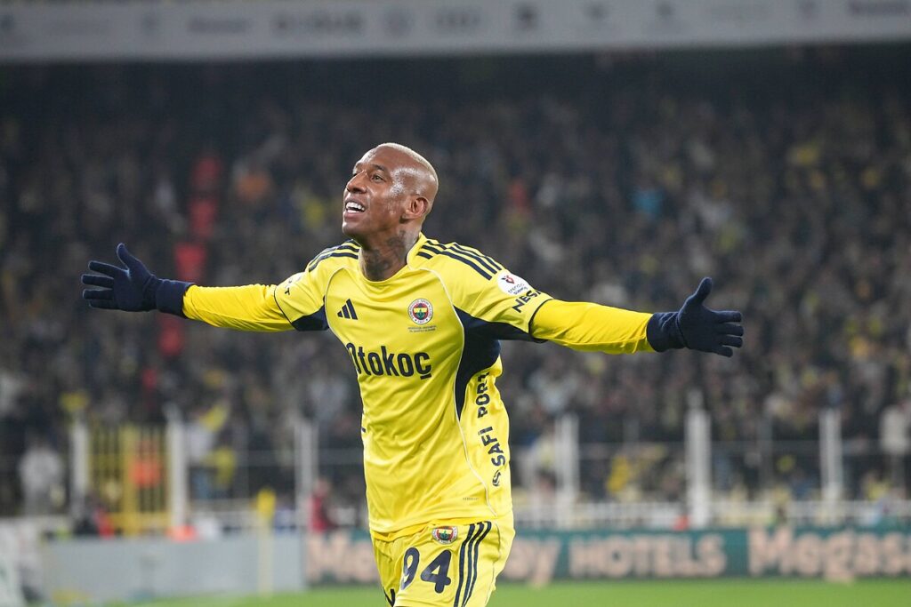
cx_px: 456
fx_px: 7289
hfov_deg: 7.2
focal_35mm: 288
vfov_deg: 4.8
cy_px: 304
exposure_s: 1/800
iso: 8000
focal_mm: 288
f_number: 6.3
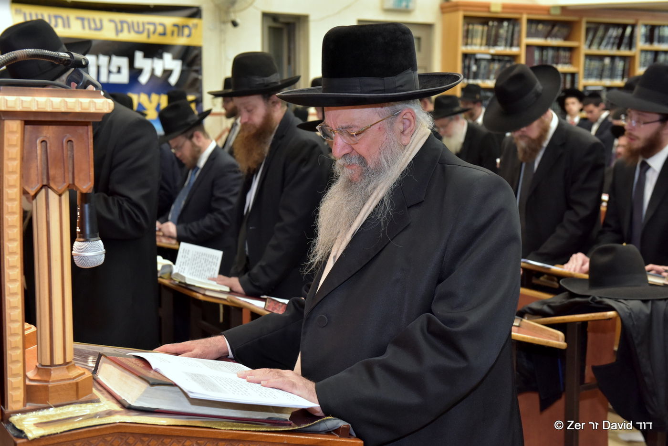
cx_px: 334
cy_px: 223
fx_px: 928
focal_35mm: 50
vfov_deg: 27.0
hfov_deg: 39.6
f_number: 5.6
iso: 3200
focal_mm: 50
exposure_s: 1/160
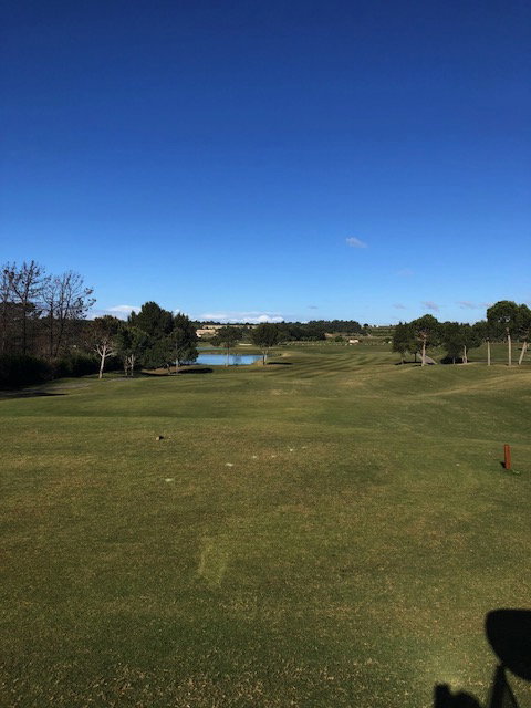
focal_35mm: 28
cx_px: 266
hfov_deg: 49.7
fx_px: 573
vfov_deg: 63.4
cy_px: 354
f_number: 1.8
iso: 25
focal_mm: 3.99
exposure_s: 1/2703
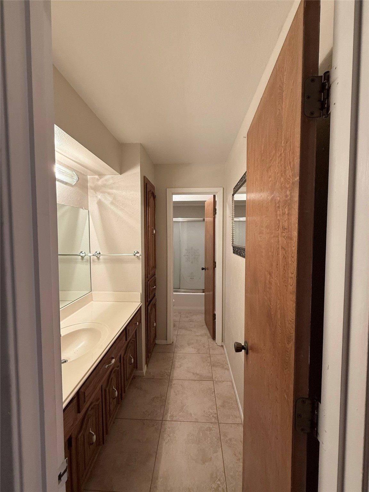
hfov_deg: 85.7
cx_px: 184
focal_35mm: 14
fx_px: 199
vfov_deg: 102.1
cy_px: 246
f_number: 2.2
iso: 200
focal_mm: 2.22
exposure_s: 1/60
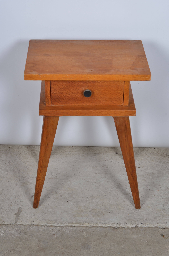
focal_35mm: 75
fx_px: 530
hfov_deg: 18.1
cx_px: 84
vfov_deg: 27.0
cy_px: 128
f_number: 11
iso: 100
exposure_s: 1/125
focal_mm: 50
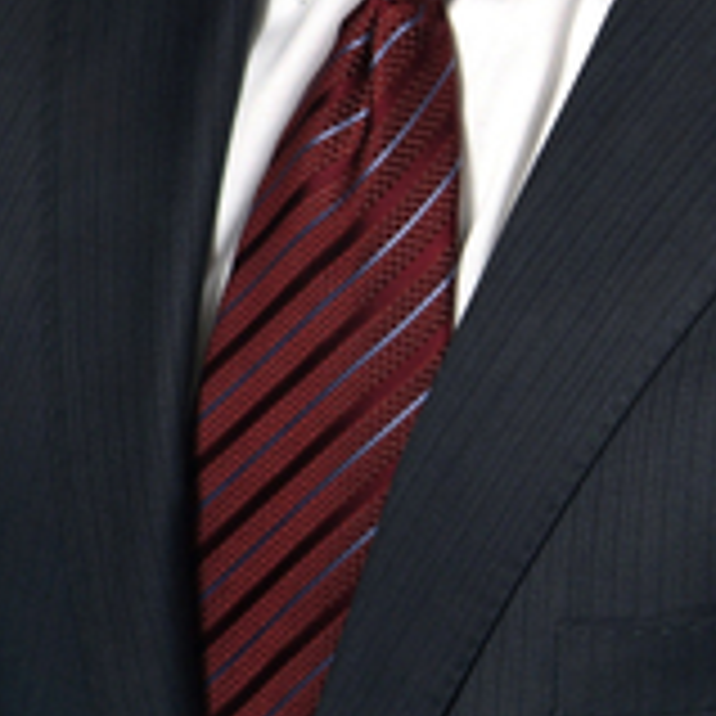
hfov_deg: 6.5
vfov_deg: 6.5
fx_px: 6295
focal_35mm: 269
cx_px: 502
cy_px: -248
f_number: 6.7
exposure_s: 1/125
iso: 160
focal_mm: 70
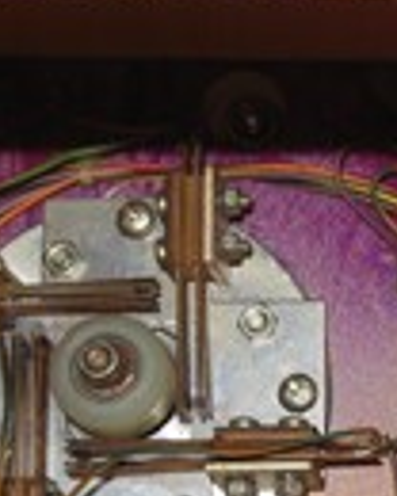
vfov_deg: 17.1
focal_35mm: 111
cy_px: 439
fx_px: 1630
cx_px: 657
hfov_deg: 12.9
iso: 200
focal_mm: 6
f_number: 6.9
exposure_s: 1/30
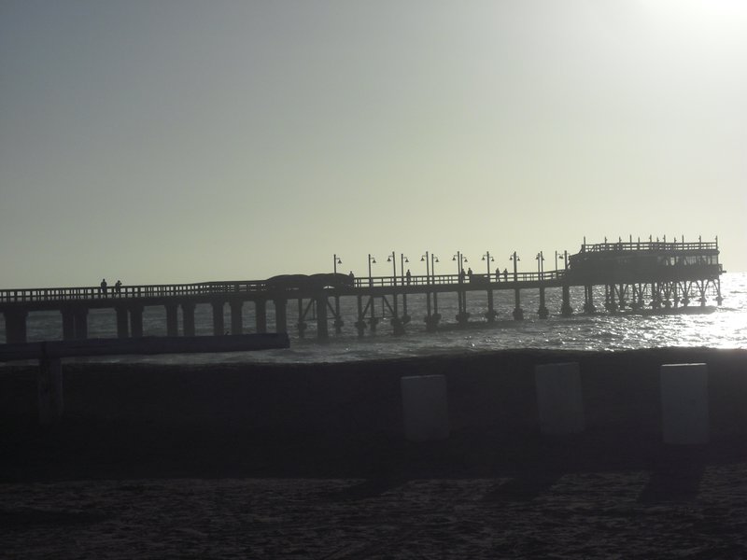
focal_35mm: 93
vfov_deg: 15.9
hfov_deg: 21.1
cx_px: 374
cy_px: 280
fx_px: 2007
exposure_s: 1/800
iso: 100
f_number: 13.5
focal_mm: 15.3
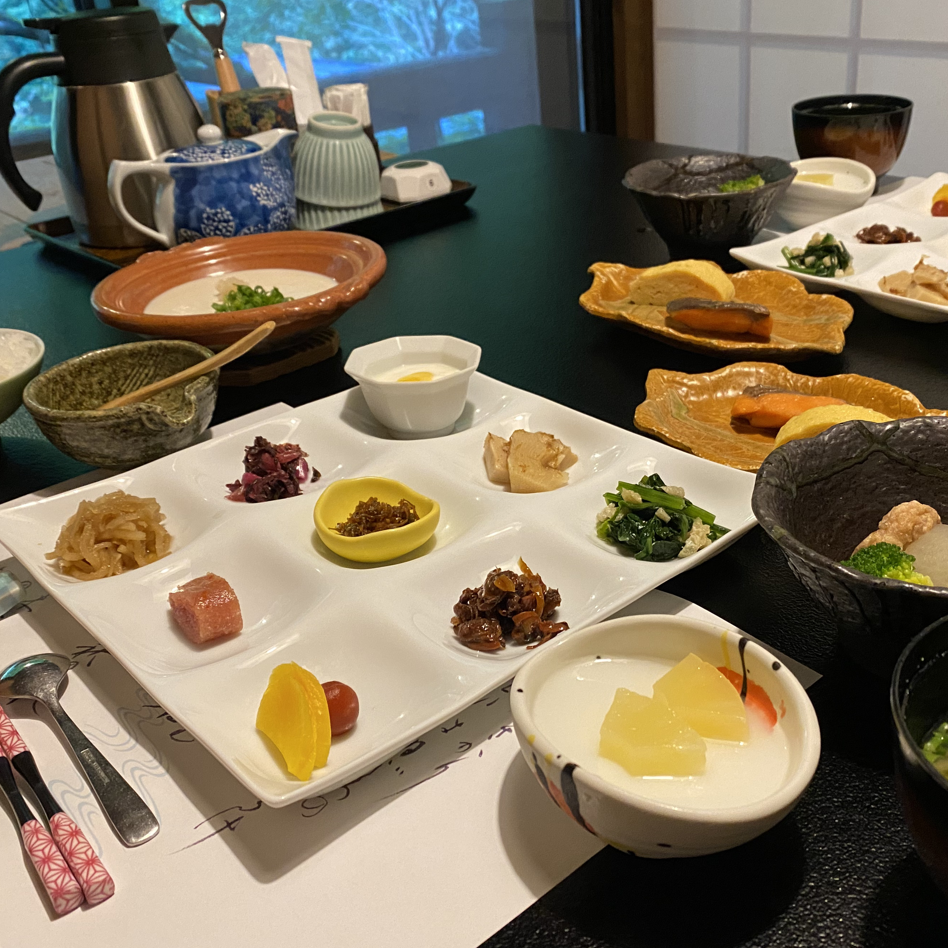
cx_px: 569
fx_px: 1084
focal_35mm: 35
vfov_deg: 47.2
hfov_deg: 46.9
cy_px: 501
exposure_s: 1/60
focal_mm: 4.25
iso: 320
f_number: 1.8
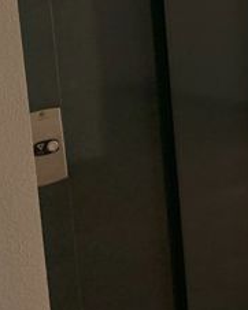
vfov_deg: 23.8
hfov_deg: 16.1
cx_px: 458
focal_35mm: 79
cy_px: 66
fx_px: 724
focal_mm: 4.25
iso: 50
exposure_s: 1/121
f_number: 1.8
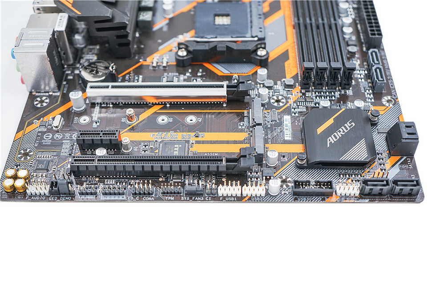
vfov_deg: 30.5
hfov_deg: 44.5
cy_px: 146
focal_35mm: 44
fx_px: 533
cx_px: 218
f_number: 4.5
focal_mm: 44
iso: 100
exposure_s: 1/100
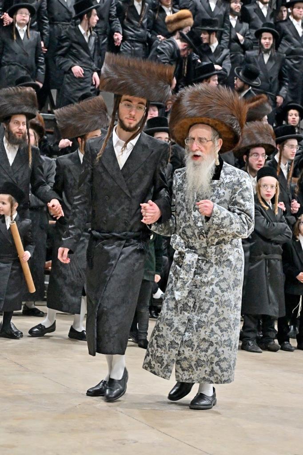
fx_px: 1137
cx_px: 152
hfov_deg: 15.2
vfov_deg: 22.6
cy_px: 228
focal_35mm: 90
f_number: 4
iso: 2000
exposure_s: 1/250
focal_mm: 60
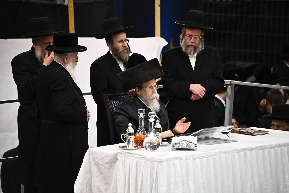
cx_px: 144
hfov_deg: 6.9
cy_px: 96
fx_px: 2407
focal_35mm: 300
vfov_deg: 4.6
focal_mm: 300
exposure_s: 1/250
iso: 3200
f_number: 5.6
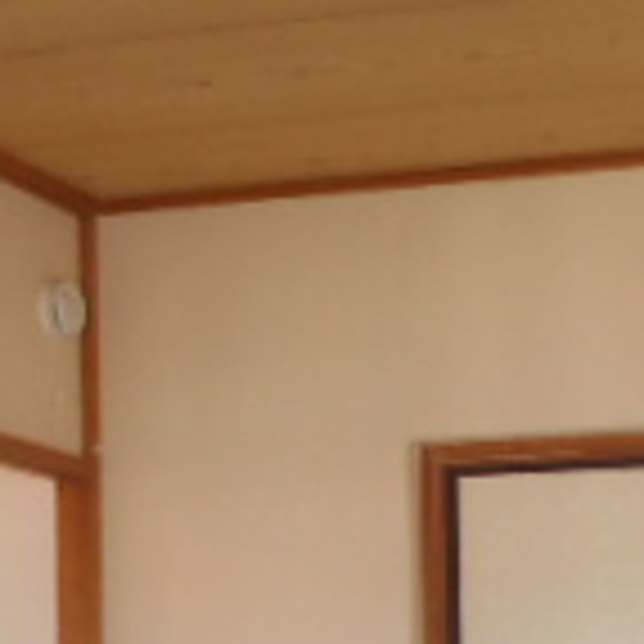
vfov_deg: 16.0
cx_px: 644
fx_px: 2168
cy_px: 838
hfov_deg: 16.5
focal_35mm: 103
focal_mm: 4.6
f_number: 3.2
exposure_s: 1/30
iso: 140
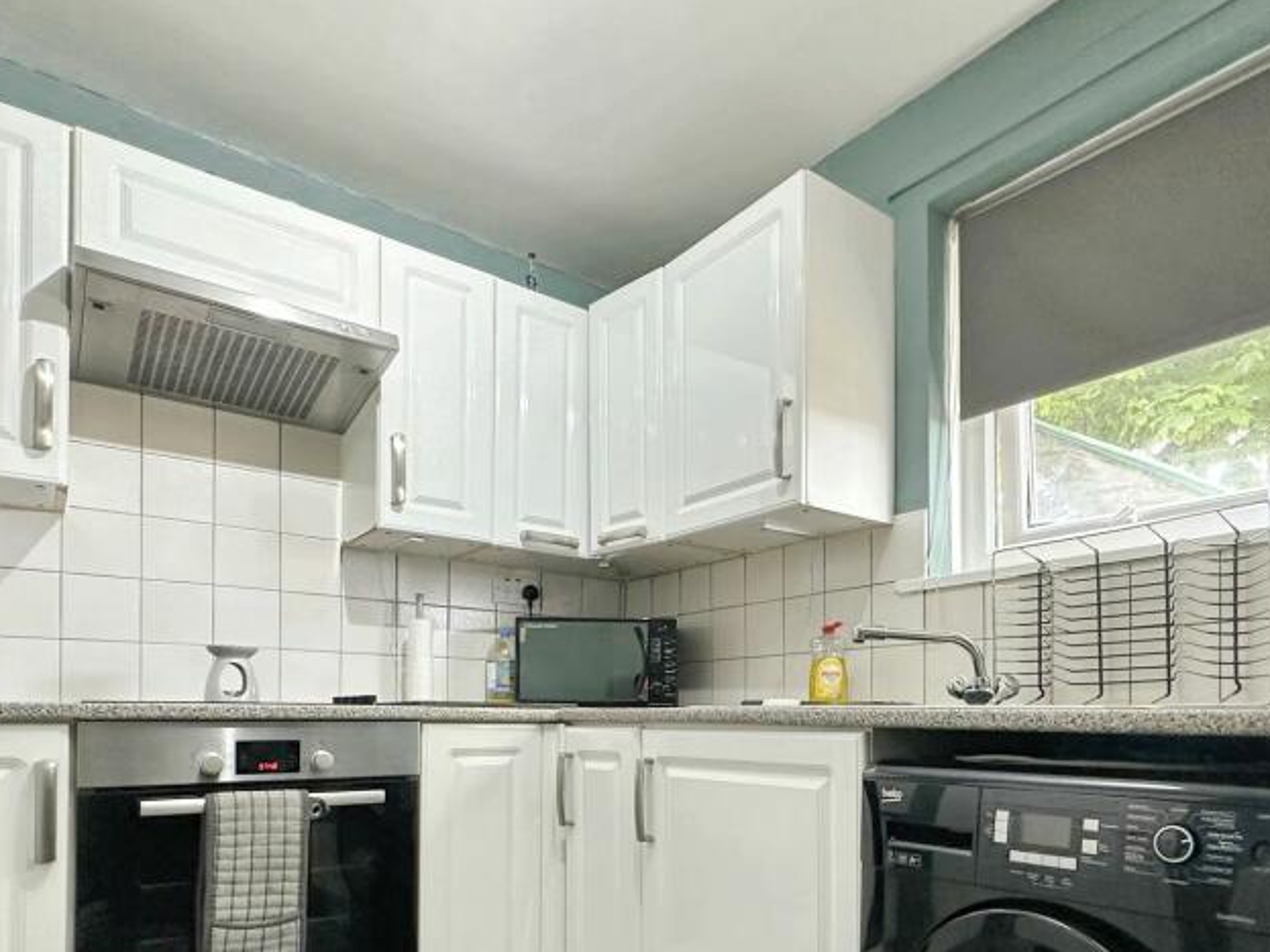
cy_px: 709
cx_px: 695
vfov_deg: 56.1
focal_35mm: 23
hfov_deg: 73.8
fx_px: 844
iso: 250
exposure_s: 1/50
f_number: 2.2
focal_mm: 2.2
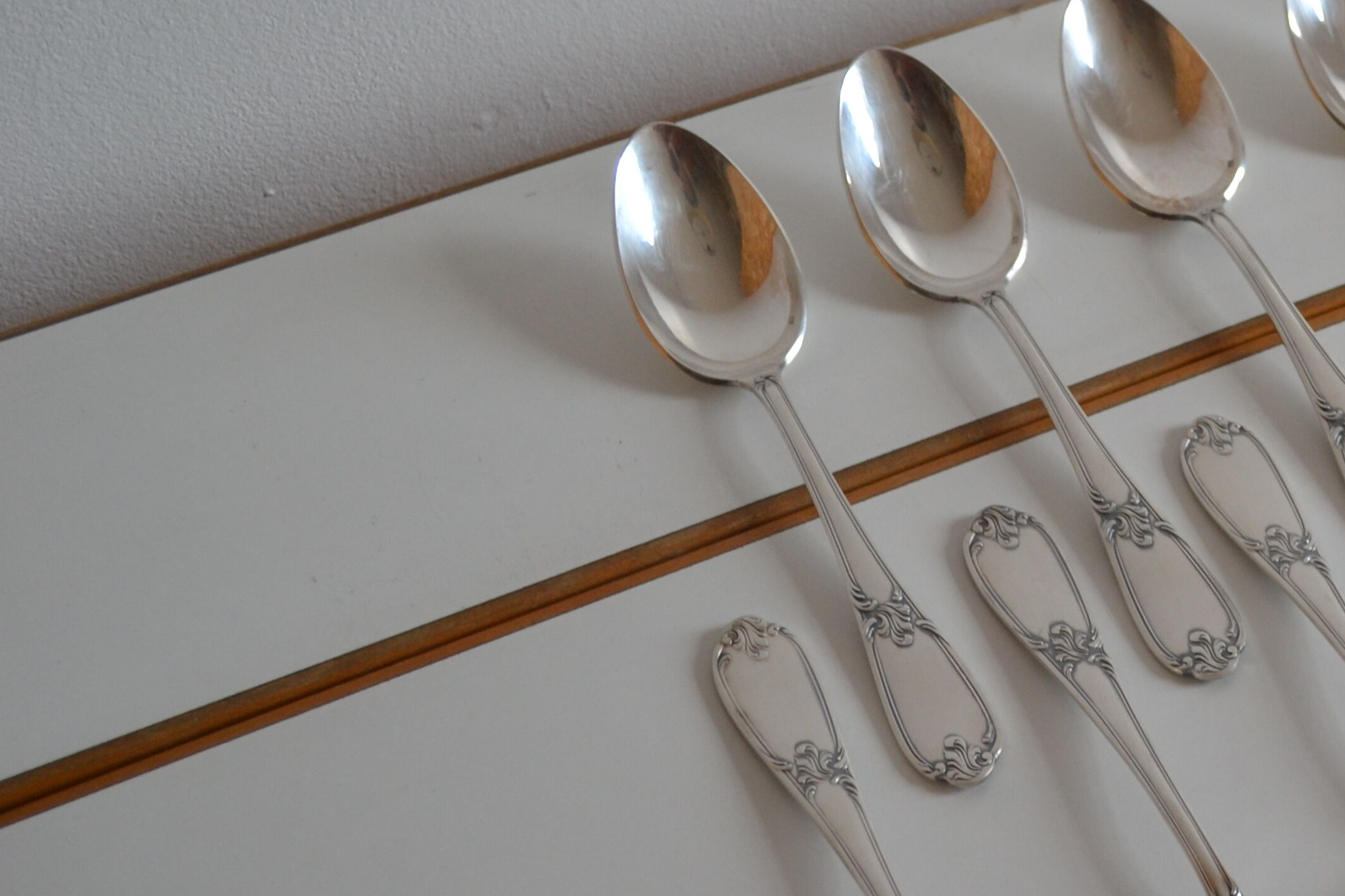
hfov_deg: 26.5
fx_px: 2652
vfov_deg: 19.2
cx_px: 1429
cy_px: 515
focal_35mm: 71
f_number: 5
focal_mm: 22
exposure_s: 1/100
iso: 400
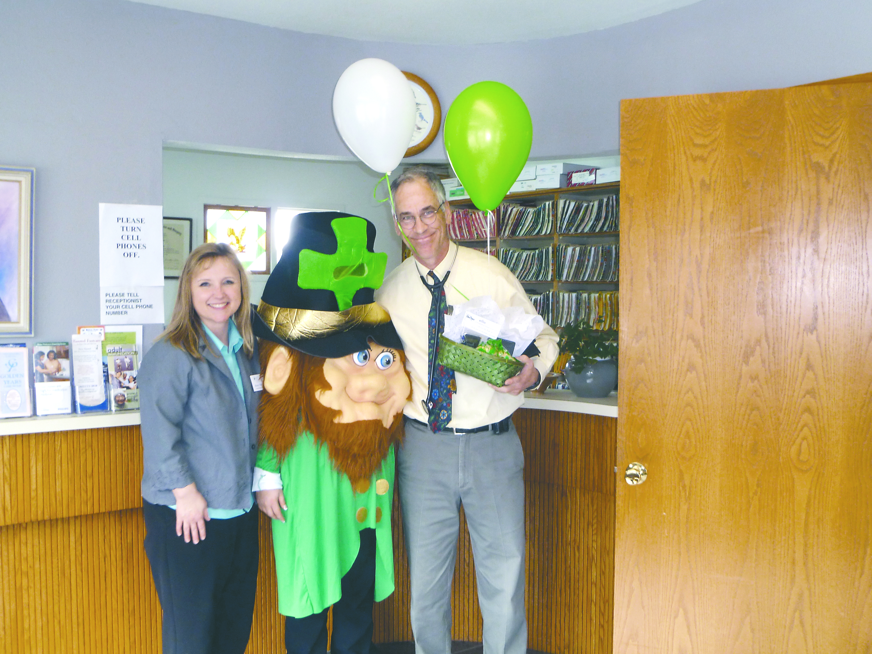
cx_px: 436
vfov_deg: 41.8
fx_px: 856
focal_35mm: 34
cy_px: 327
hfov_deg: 54.0
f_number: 3.6
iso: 100
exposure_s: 1/30
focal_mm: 6.1
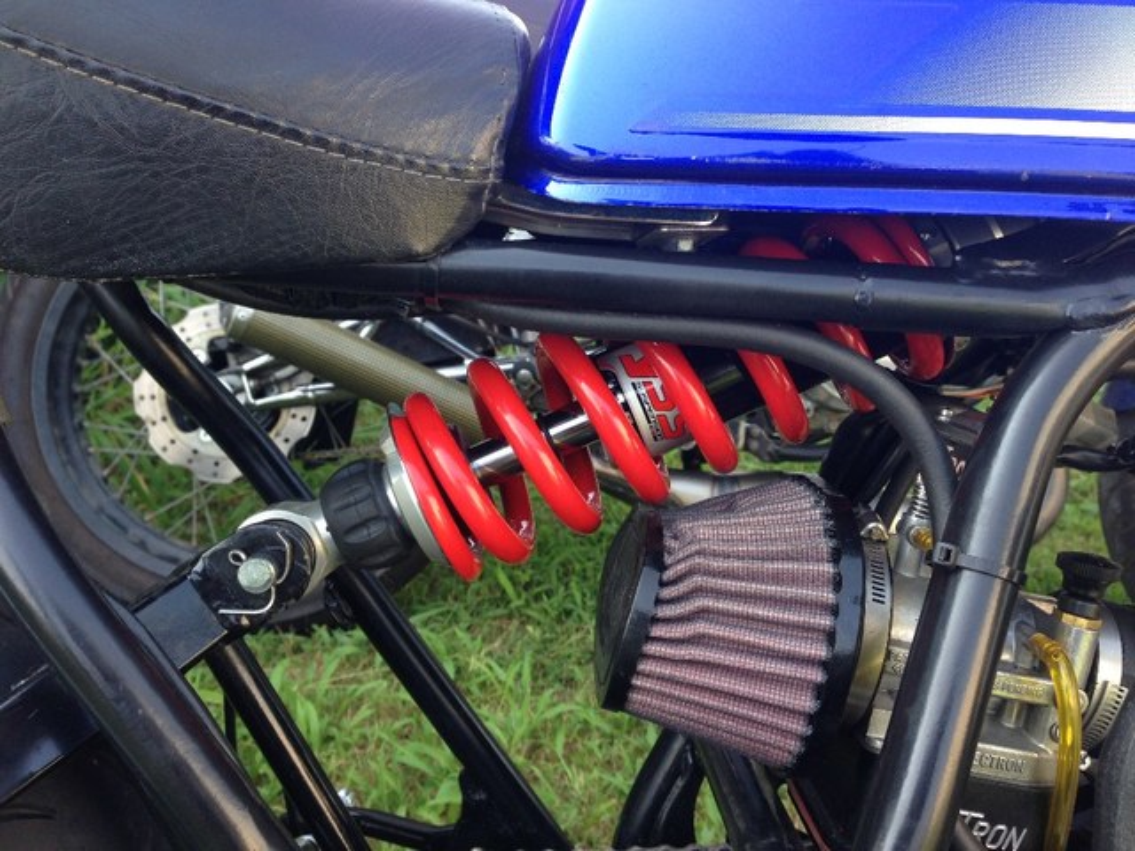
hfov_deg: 55.4
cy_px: 426
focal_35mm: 33
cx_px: 568
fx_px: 1082
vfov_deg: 42.9
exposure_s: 1/120
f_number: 2.4
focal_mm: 4.12
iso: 64
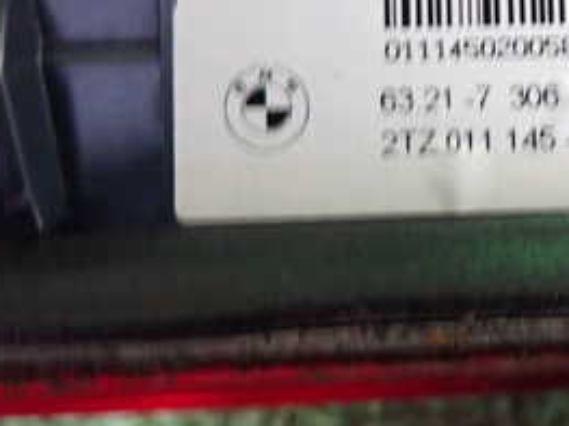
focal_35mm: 57
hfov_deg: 31.6
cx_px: 550
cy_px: 69
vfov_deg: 25.1
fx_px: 937
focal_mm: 4.5
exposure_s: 1/20
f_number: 2
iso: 800
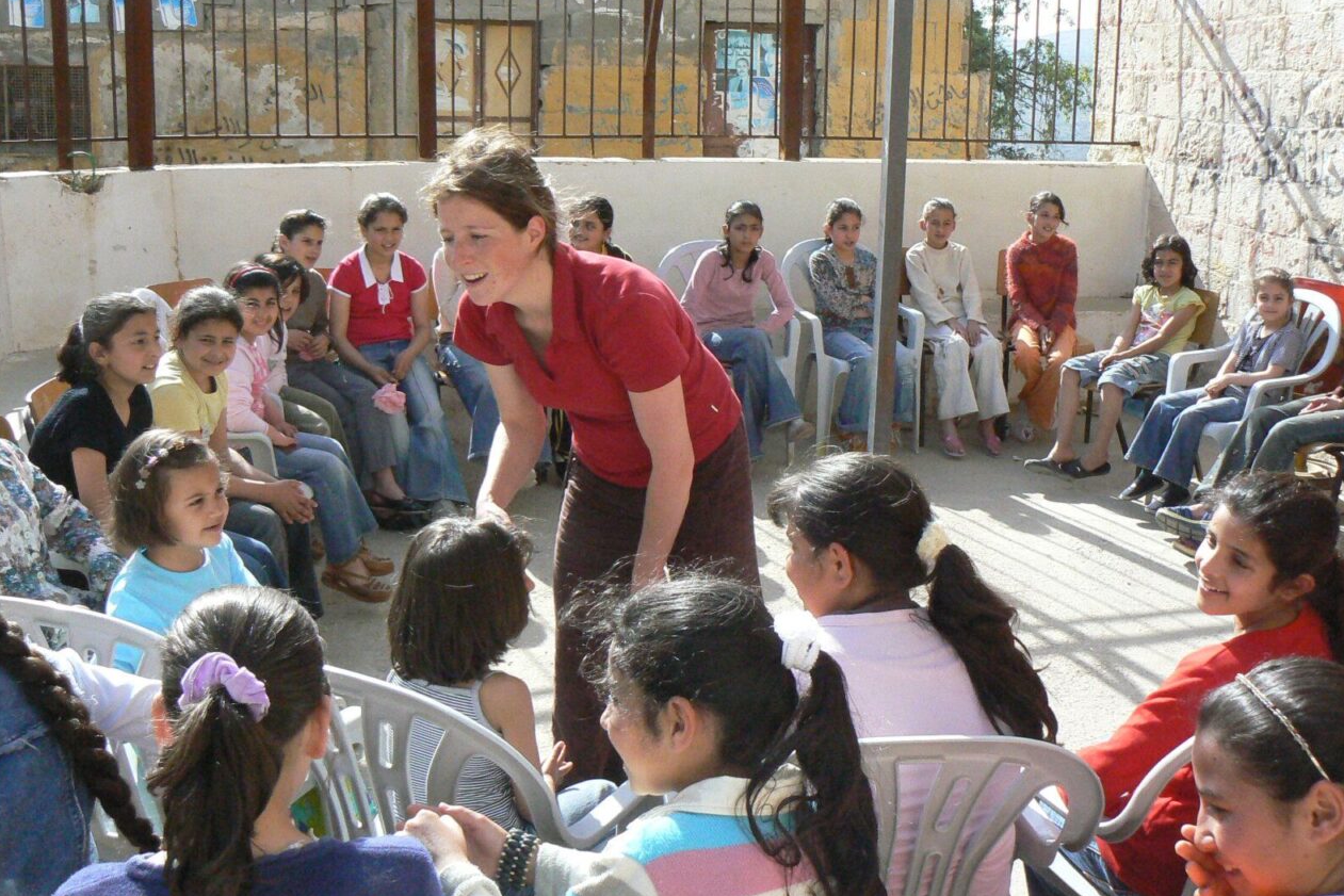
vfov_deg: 35.0
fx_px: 1419
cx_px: 680
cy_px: 405
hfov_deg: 50.7
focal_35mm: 38
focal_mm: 6
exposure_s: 1/400
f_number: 5.6
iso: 400
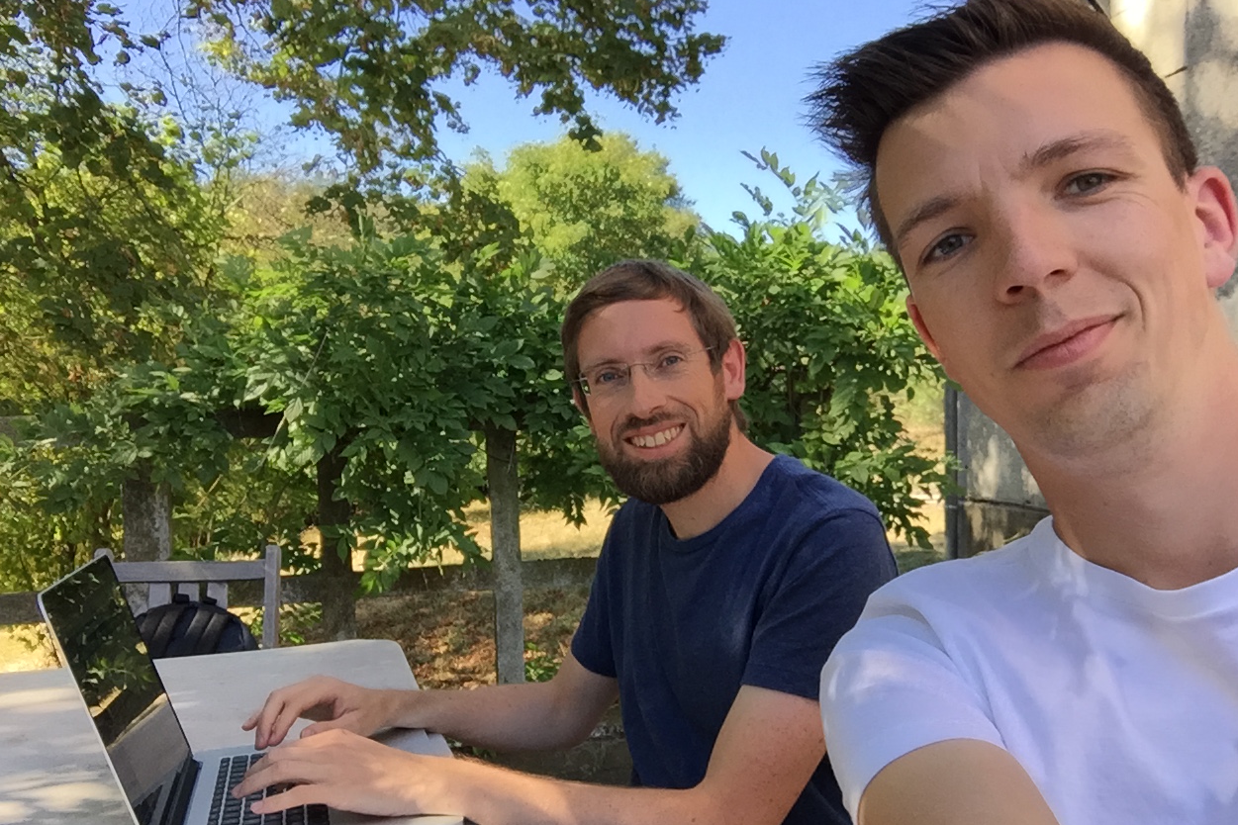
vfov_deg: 39.9
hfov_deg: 57.2
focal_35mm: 33
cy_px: 449
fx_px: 1135
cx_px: 618
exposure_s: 1/110
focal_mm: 2.65
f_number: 2.2
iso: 32
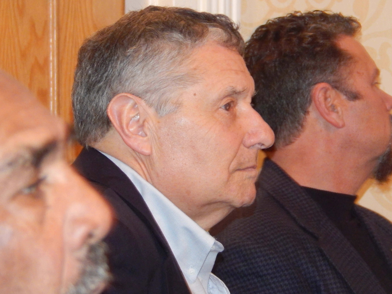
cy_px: 145
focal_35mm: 294
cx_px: 191
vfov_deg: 5.1
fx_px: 3329
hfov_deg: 6.7
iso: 1400
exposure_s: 1/30
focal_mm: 50.1
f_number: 5.7
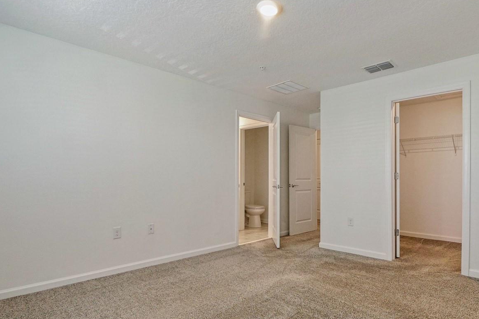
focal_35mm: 20
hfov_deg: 83.6
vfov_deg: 61.8
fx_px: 266
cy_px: 175
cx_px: 270
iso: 2000
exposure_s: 1/60
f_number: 4
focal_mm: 7
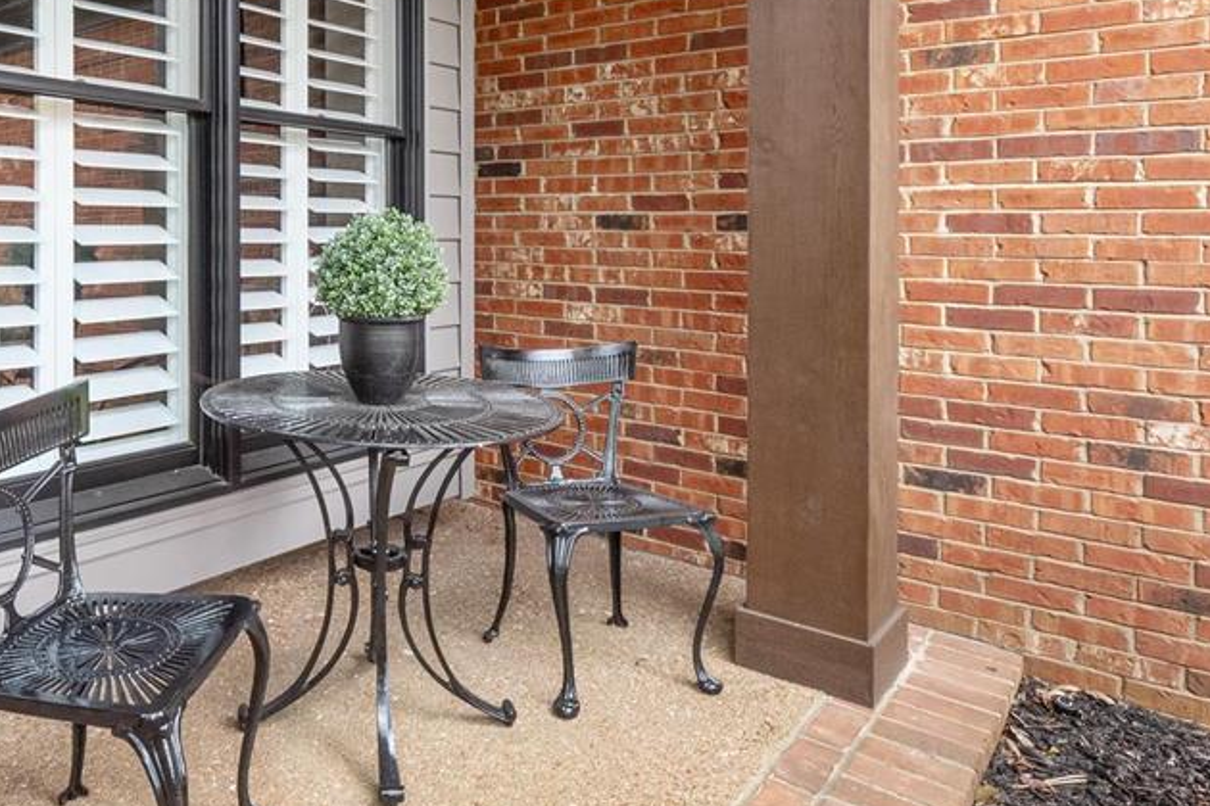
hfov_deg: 65.9
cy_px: 226
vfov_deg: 48.1
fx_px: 874
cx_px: 328
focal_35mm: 26
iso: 400
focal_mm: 8
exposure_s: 1/50
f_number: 8
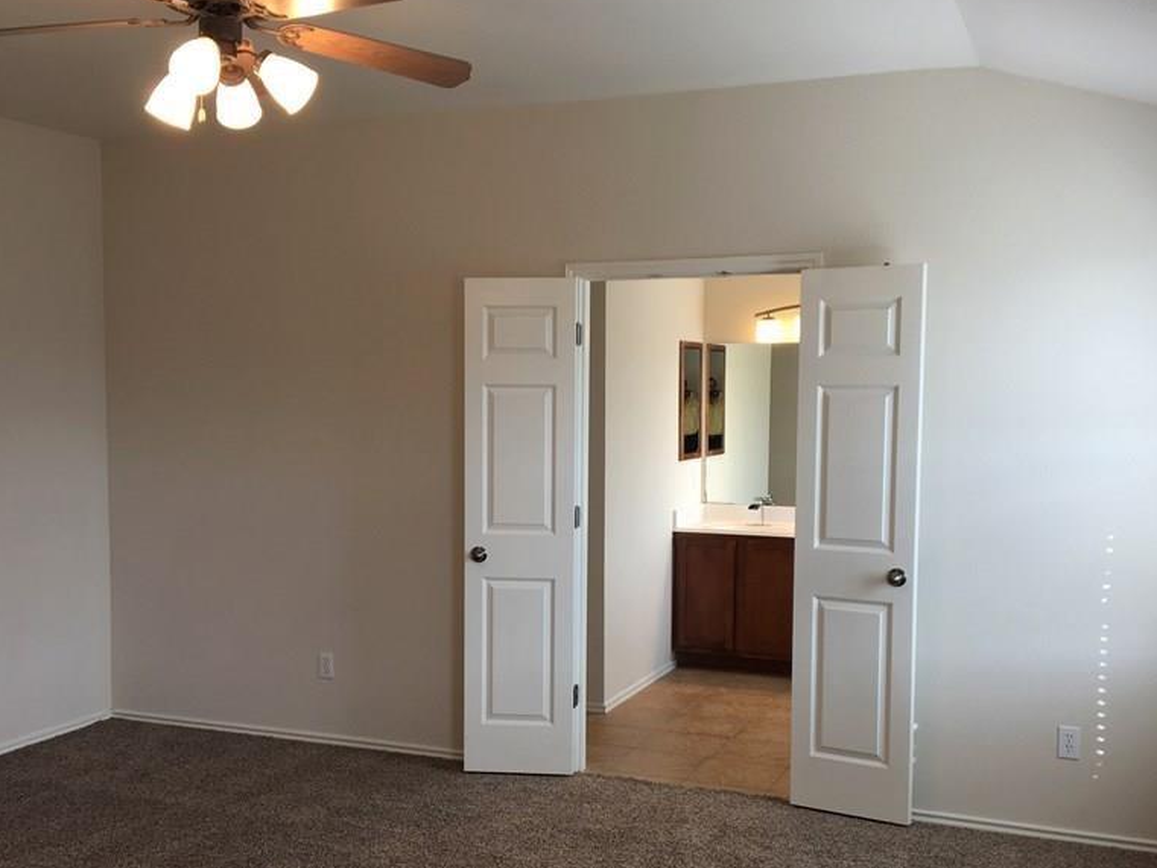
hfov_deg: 47.8
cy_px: 489
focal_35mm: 39
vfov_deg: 36.8
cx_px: 553
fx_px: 1304
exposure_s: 1/60
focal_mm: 4.15
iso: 25
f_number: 2.2
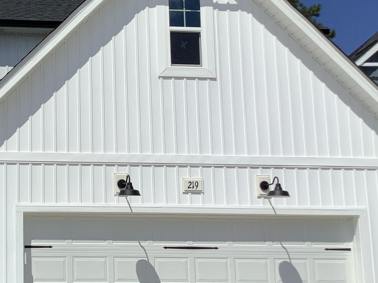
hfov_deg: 26.3
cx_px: 20
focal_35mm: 71
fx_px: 775
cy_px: 130
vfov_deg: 20.7
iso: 25
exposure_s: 1/4292
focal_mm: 3.3
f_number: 2.4
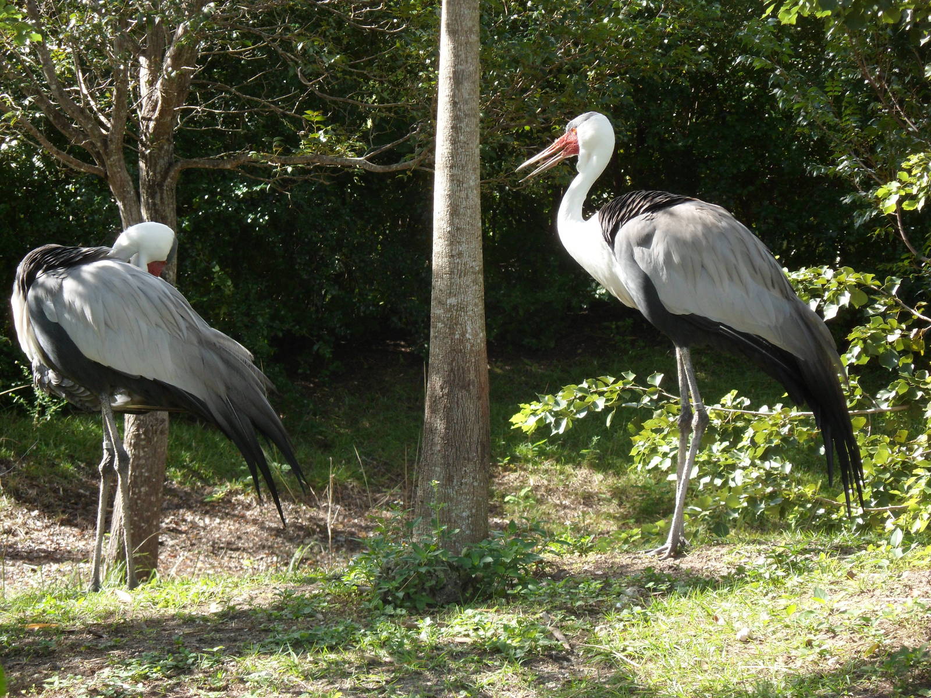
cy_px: 349
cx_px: 466
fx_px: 5406
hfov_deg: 9.8
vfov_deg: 7.4
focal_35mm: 201
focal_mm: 36.2
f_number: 5.6
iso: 80
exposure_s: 1/90
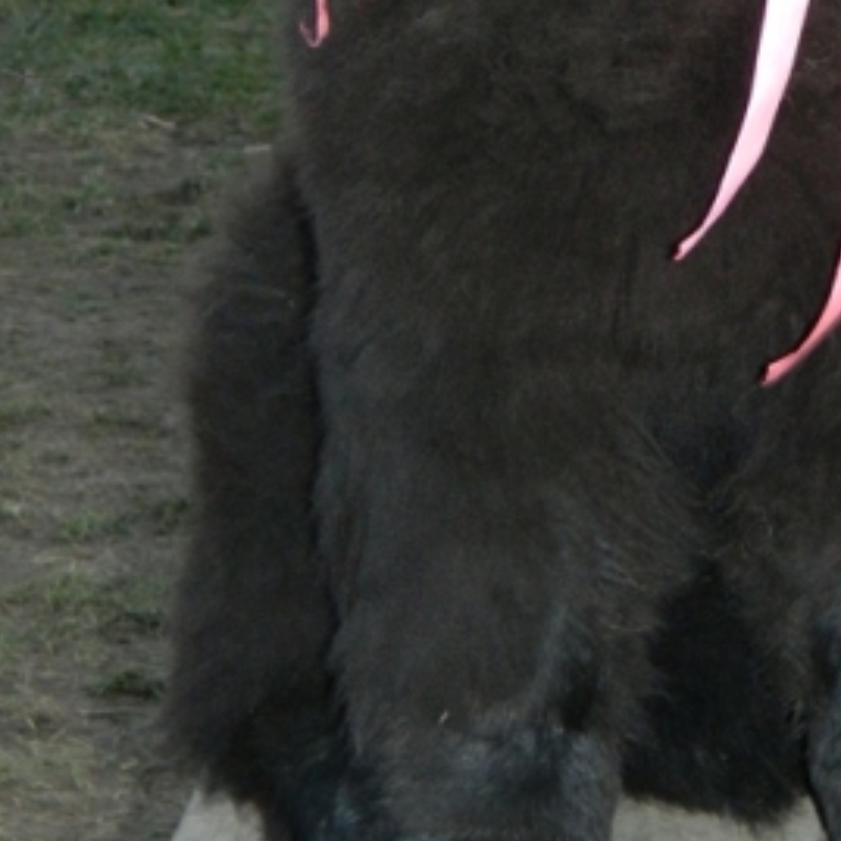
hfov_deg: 12.6
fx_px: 3793
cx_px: 674
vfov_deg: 12.5
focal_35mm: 138
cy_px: 64
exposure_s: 1/50
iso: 250
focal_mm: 12.6
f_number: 4
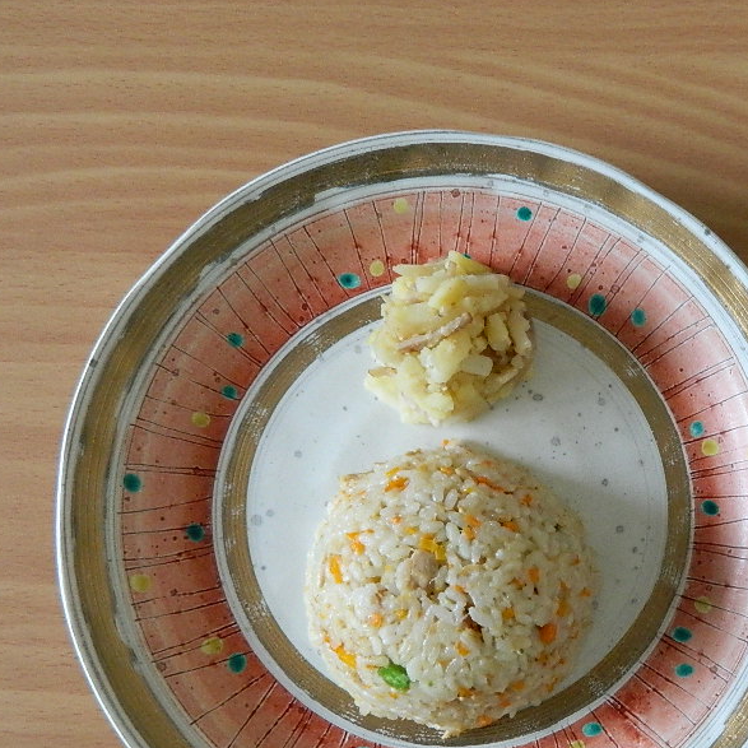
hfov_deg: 30.7
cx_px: 614
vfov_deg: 31.4
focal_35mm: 54
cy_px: 484
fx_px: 1320
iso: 400
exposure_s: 1/40
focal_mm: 6.2
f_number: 3.3
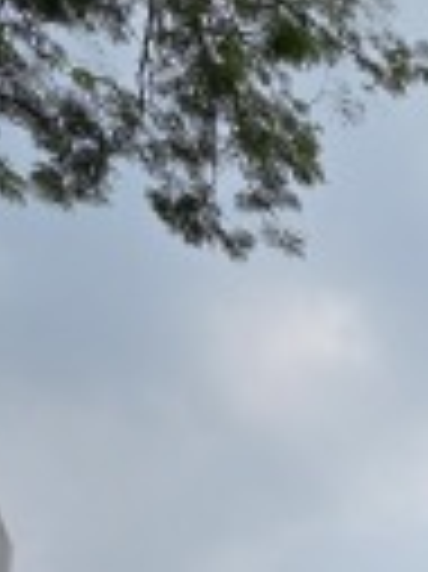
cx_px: 597
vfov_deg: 29.7
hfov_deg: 25.3
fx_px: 776
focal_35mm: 47
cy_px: 793
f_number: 2.2
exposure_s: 1/2905
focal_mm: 2.2
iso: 50
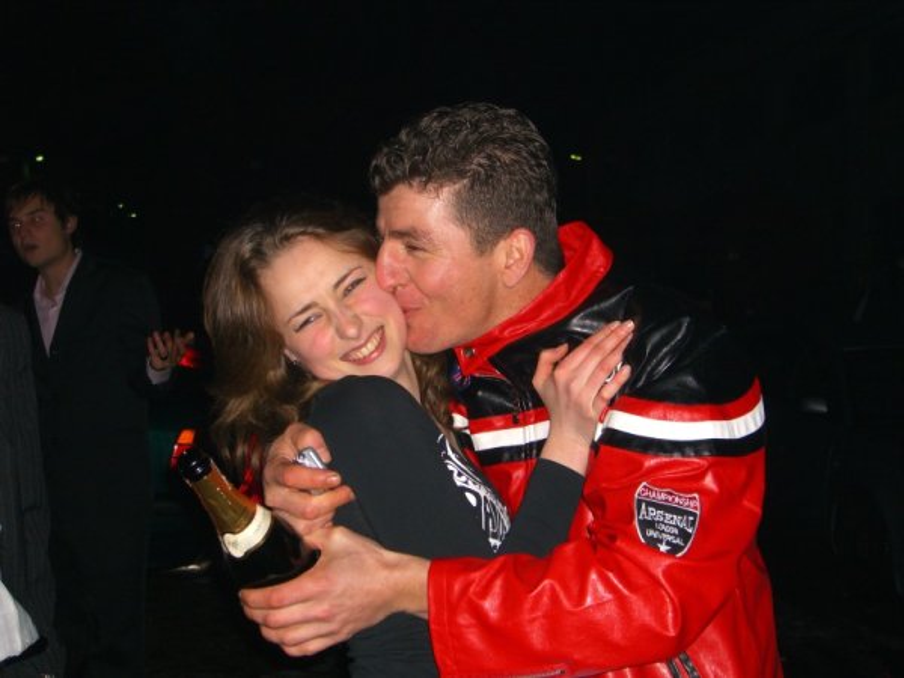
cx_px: 452
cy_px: 339
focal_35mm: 57
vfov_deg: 25.7
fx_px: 1489
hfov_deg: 33.8
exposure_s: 1/60
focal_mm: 11.8
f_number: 3.6
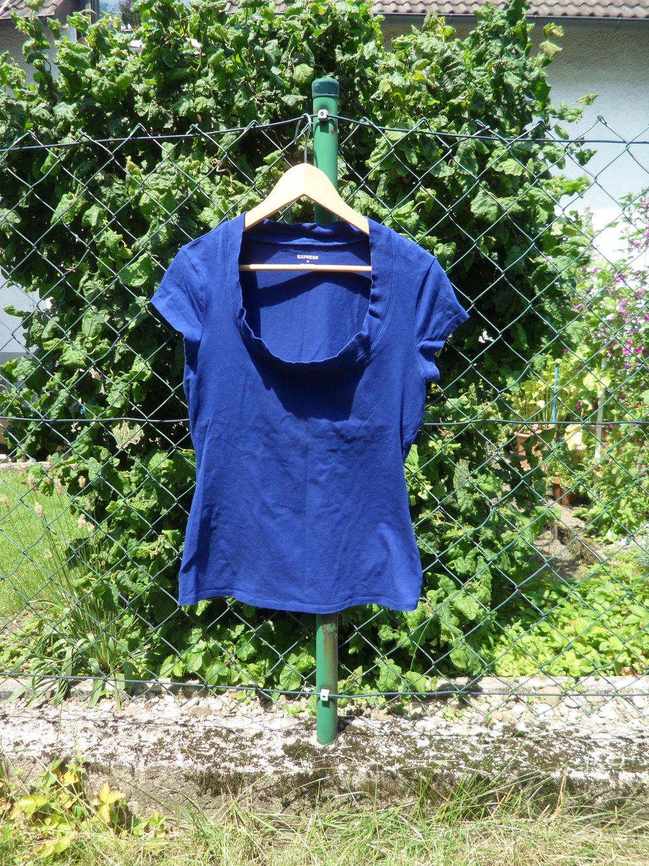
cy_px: 433
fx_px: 675
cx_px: 324
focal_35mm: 27
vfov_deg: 65.3
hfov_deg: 51.4
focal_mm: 4.9
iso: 80
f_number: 3.5
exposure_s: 1/180
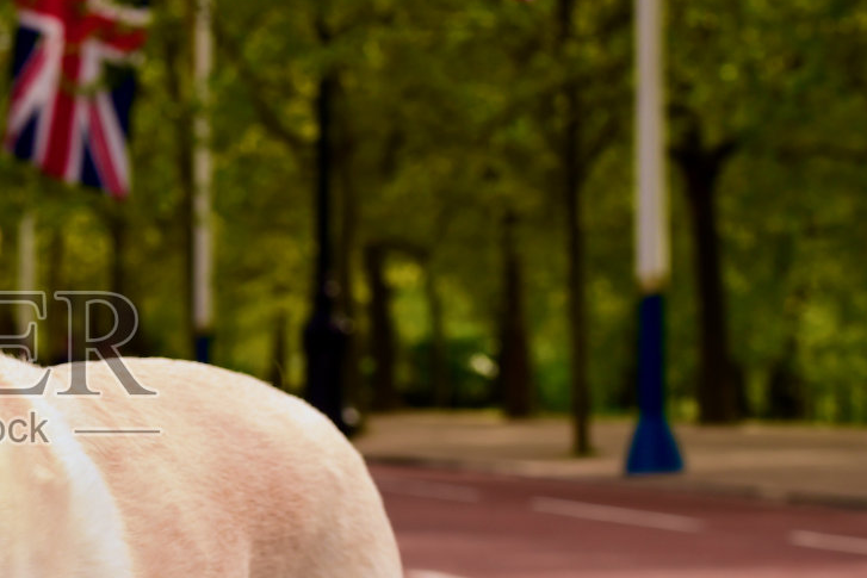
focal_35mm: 154
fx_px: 3709
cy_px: 374
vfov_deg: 8.9
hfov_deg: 13.1
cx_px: -38
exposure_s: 1/400
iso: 320
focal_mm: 70
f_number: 10
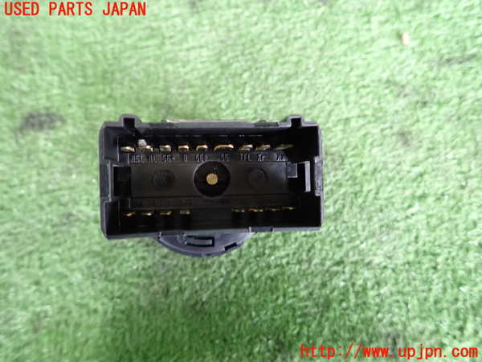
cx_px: 241
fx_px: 348
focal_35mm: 25
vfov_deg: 54.9
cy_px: 181
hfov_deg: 69.4
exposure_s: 1/30
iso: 500
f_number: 2
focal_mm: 4.5
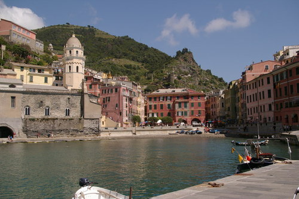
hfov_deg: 55.1
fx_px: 286
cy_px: 100
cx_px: 150
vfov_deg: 38.3
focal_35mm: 34
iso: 200
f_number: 8
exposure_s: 1/500
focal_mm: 23
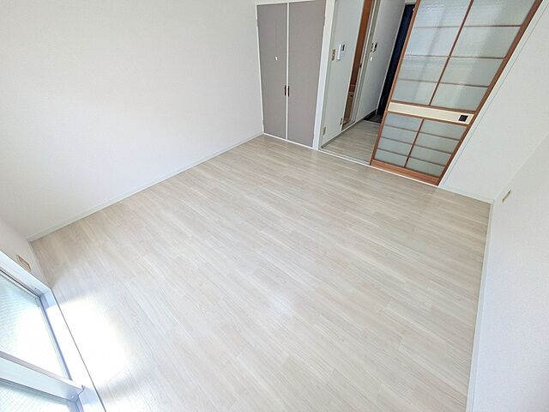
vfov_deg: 85.7
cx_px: 274
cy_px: 206
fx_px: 222
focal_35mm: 14
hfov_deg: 102.1
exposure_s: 1/120
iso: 22
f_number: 2.2
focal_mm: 1.83
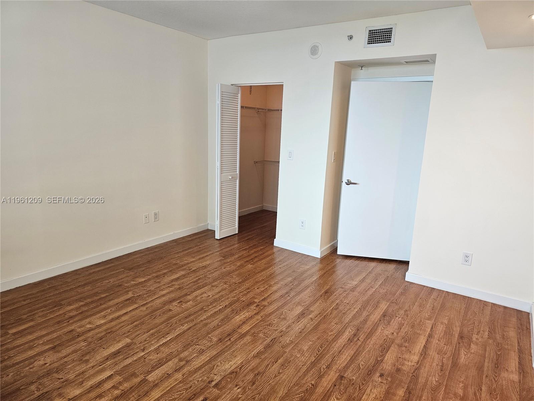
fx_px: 355
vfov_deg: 58.9
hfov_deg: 73.9
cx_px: 267
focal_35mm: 23
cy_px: 200
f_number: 1.7
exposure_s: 1/120
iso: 125
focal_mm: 6.3
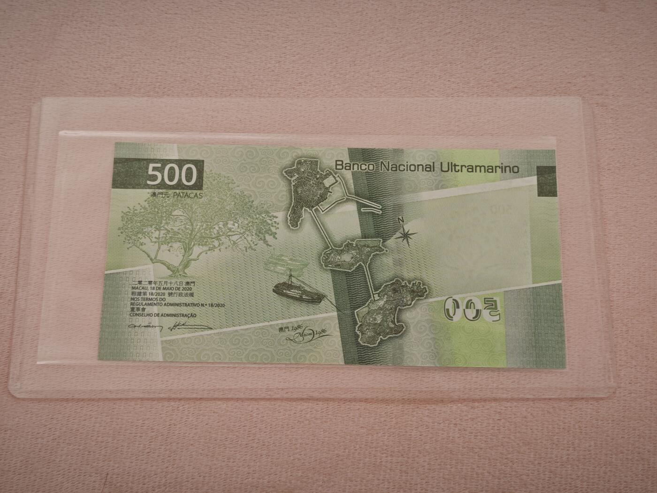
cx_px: 328
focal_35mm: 50
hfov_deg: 38.2
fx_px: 949
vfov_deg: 29.1
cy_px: 246
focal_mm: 5.85
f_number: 1.63
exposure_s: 1/100
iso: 200
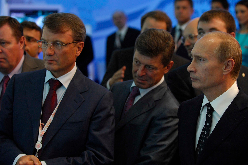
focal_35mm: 105
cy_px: 82
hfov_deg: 19.5
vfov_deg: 13.0
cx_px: 124
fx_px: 722
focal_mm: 70
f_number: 2.8
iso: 800
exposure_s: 1/125
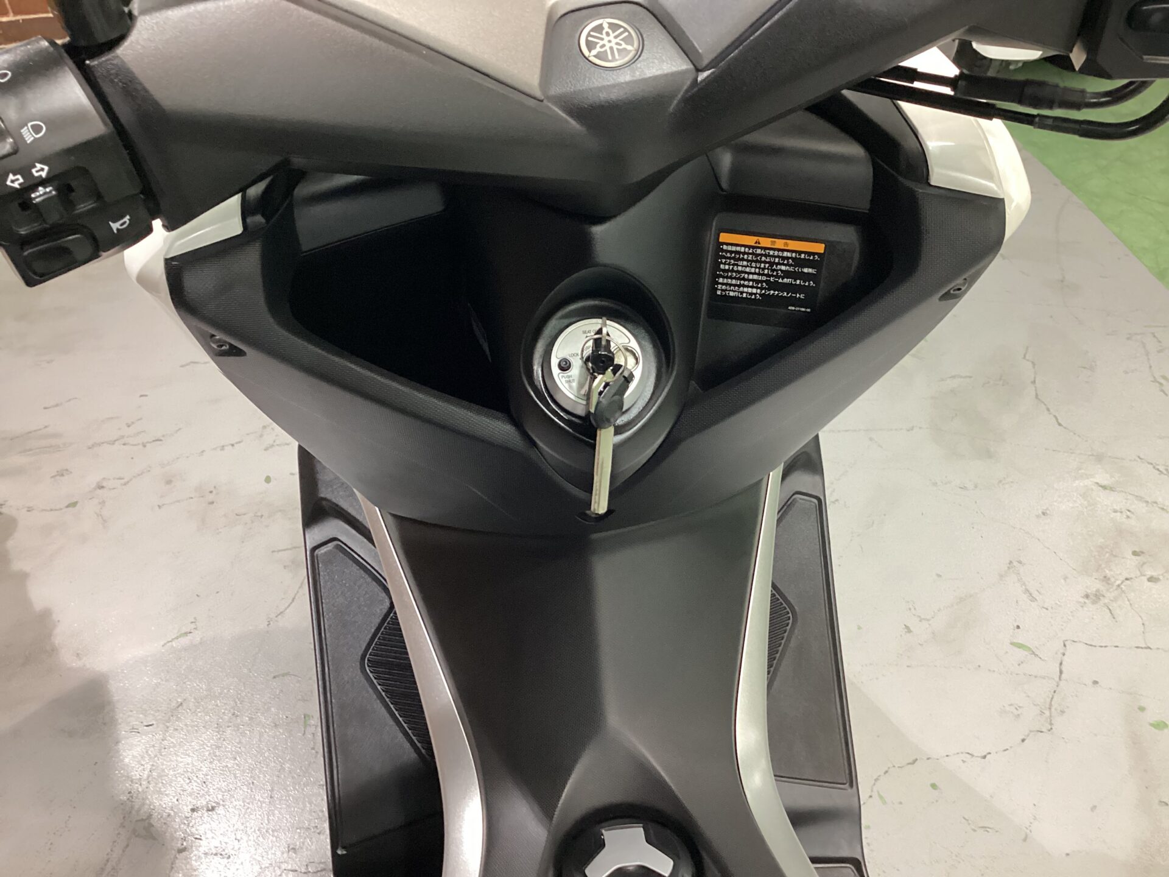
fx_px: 1047
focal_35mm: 31
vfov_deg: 45.4
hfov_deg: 58.4
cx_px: 584
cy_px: 438
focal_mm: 3.3
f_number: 2.4
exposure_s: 1/40
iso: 250
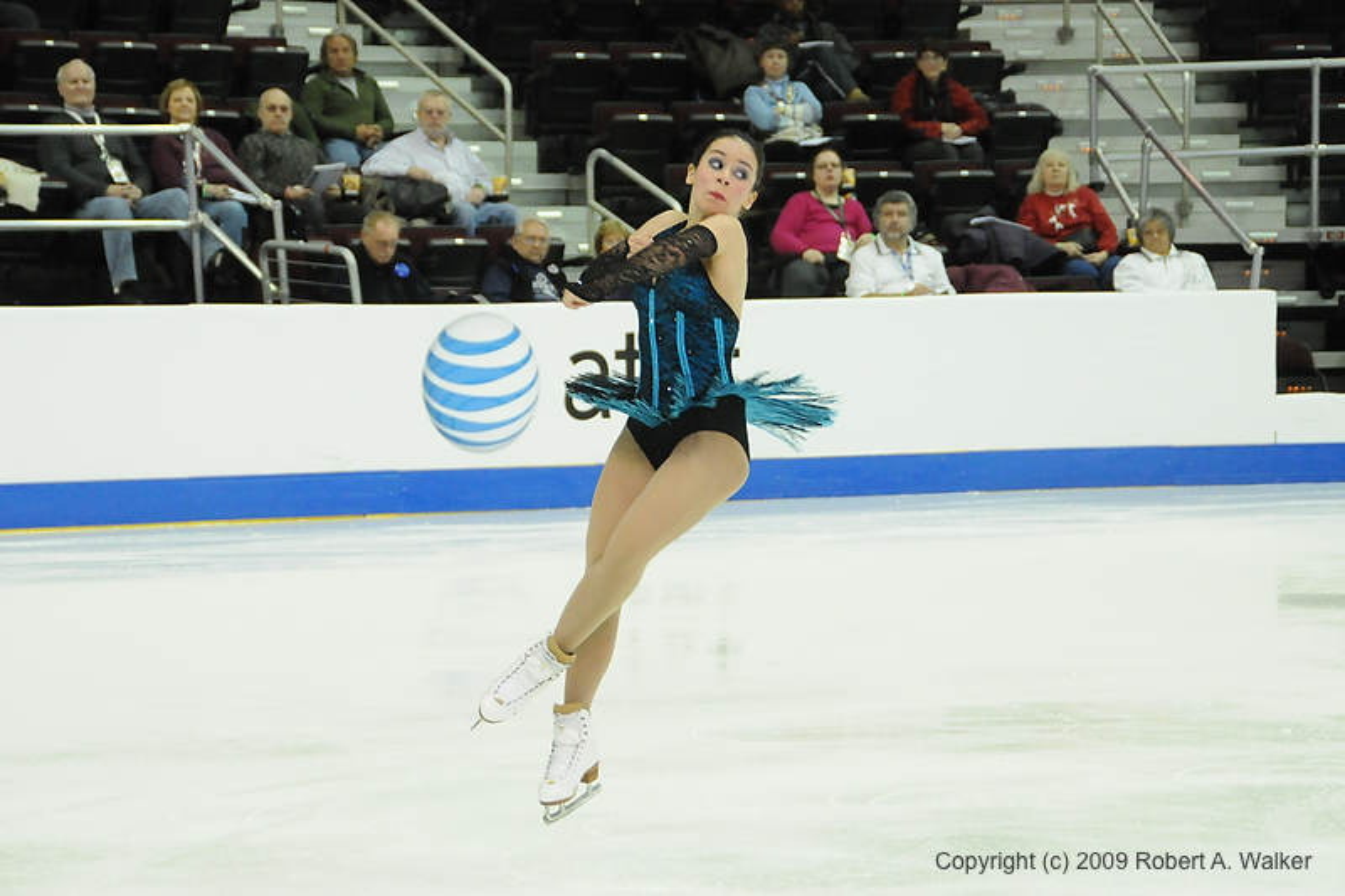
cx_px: 672
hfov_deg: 15.2
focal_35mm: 135
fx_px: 5042
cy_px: 448
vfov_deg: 10.2
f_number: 5.6
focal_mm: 90
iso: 3200
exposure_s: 1/640
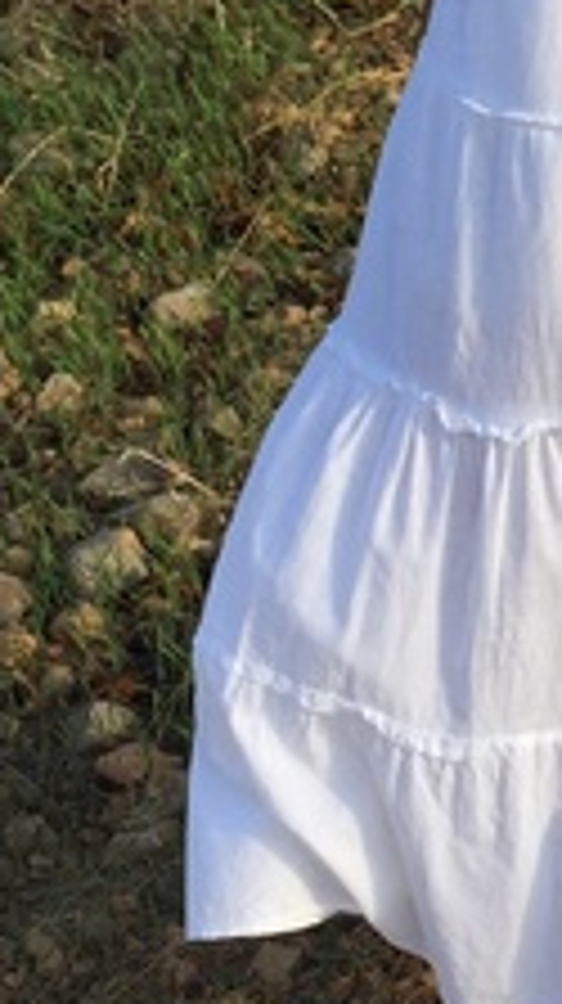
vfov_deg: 23.1
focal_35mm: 87
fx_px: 2311
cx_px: 733
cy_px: -74
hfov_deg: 13.4
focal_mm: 4.15
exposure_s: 1/706
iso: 32
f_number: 2.2
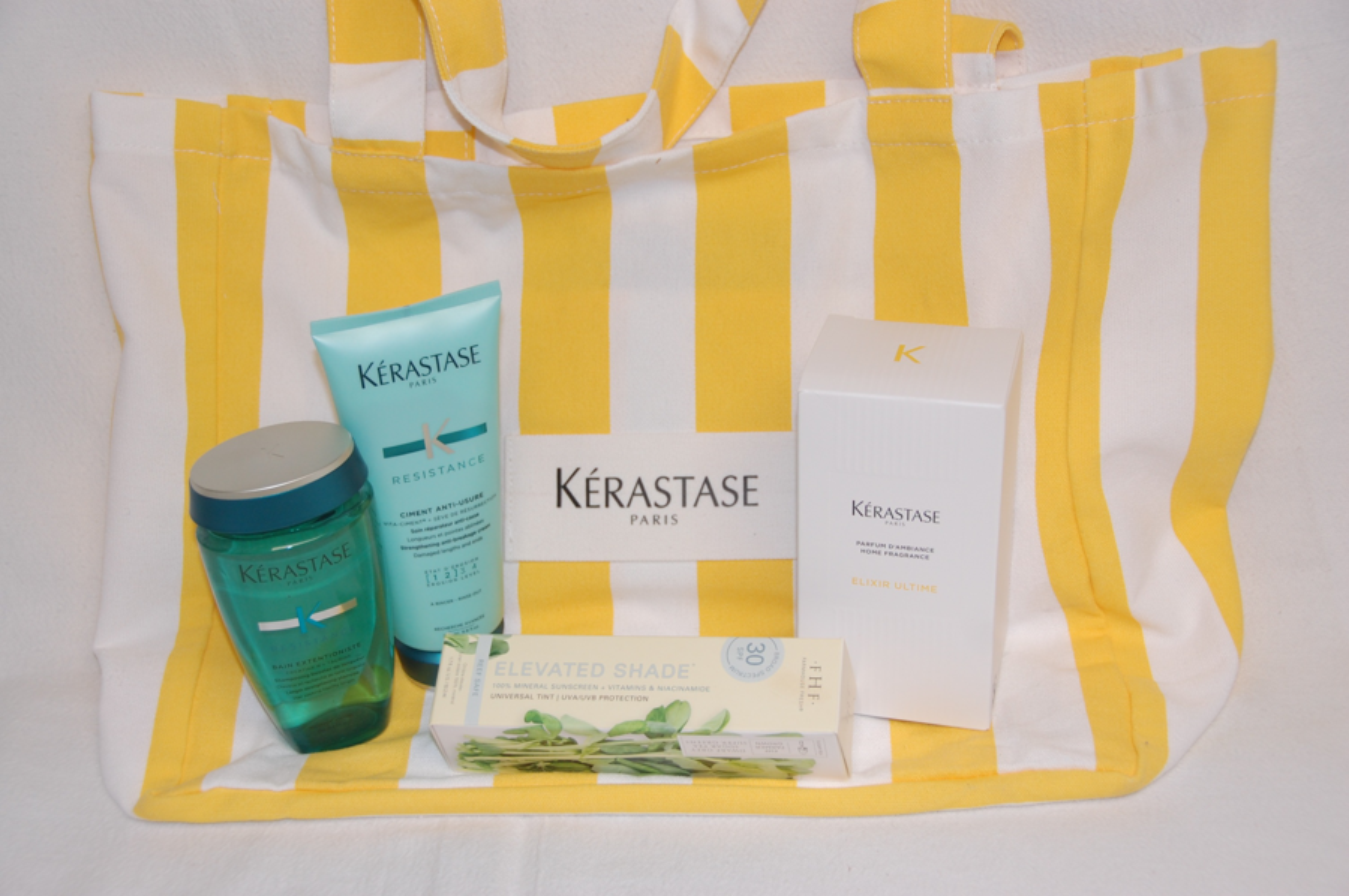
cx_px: 674
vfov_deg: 25.0
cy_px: 448
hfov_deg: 36.9
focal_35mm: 54
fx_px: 2021
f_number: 4.5
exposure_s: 1/50
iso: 400
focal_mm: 36
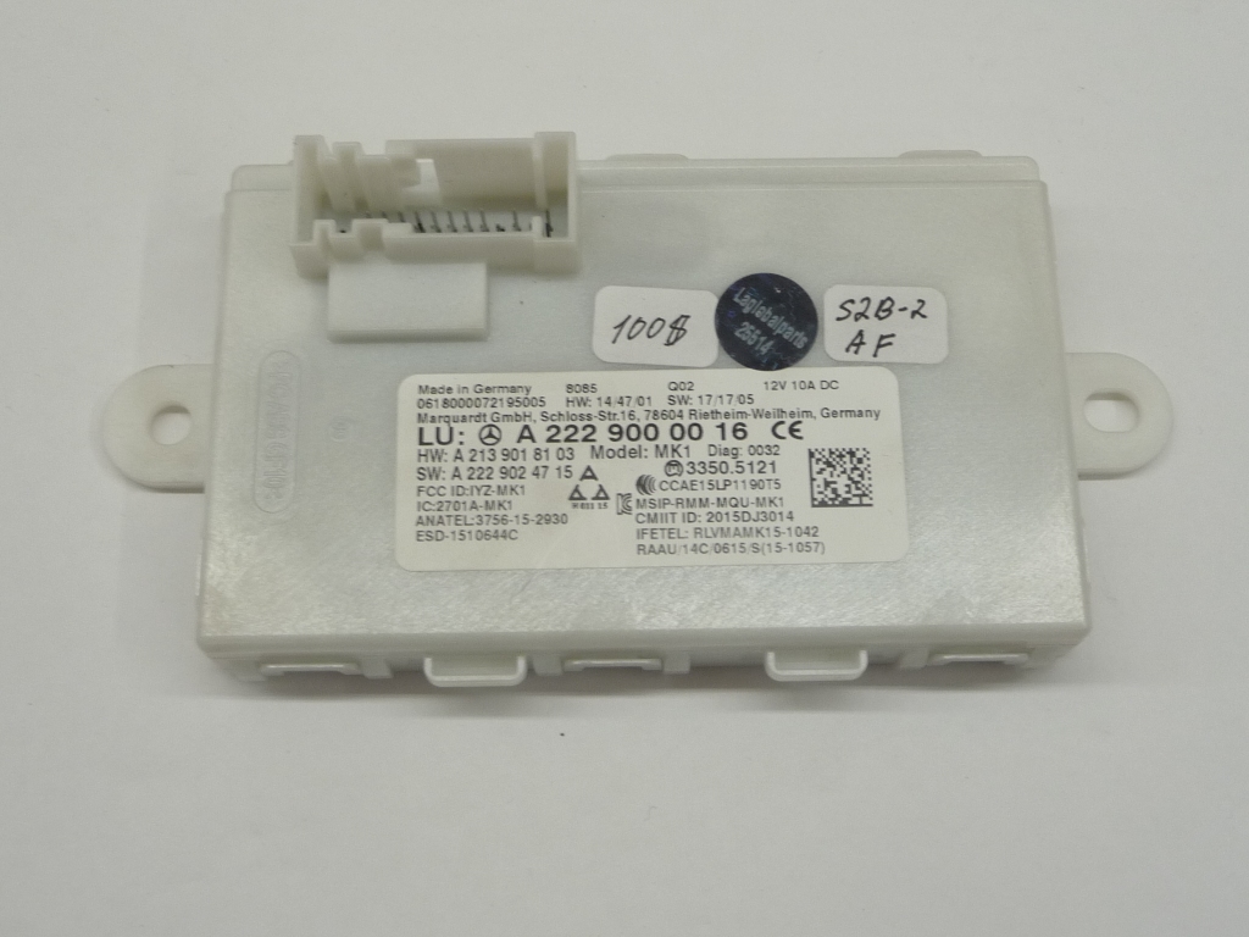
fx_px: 1515
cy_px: 468
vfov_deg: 34.3
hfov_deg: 44.8
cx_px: 624
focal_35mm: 42
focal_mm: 4.7
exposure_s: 1/30
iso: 100
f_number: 3.3
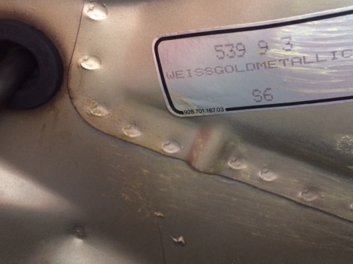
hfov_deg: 50.0
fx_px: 377
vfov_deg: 38.5
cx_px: 205
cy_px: 108
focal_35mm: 37
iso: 125
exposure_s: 1/30
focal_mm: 4.15
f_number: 2.2
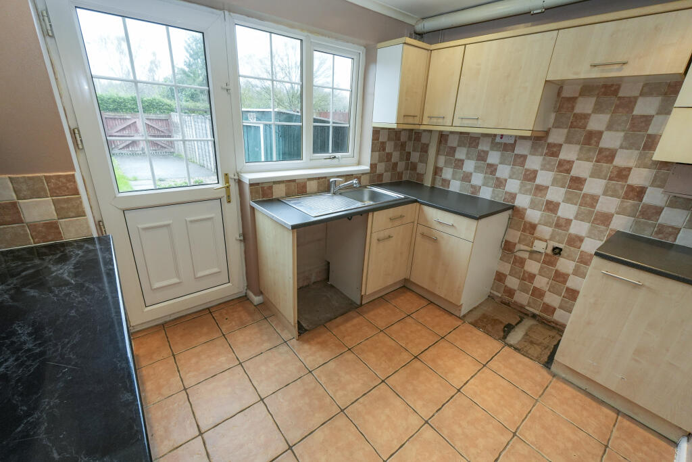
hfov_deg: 100.4
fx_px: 288
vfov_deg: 77.3
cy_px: 231
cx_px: 346
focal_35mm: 15
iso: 1000
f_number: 4
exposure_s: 1/160
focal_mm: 10
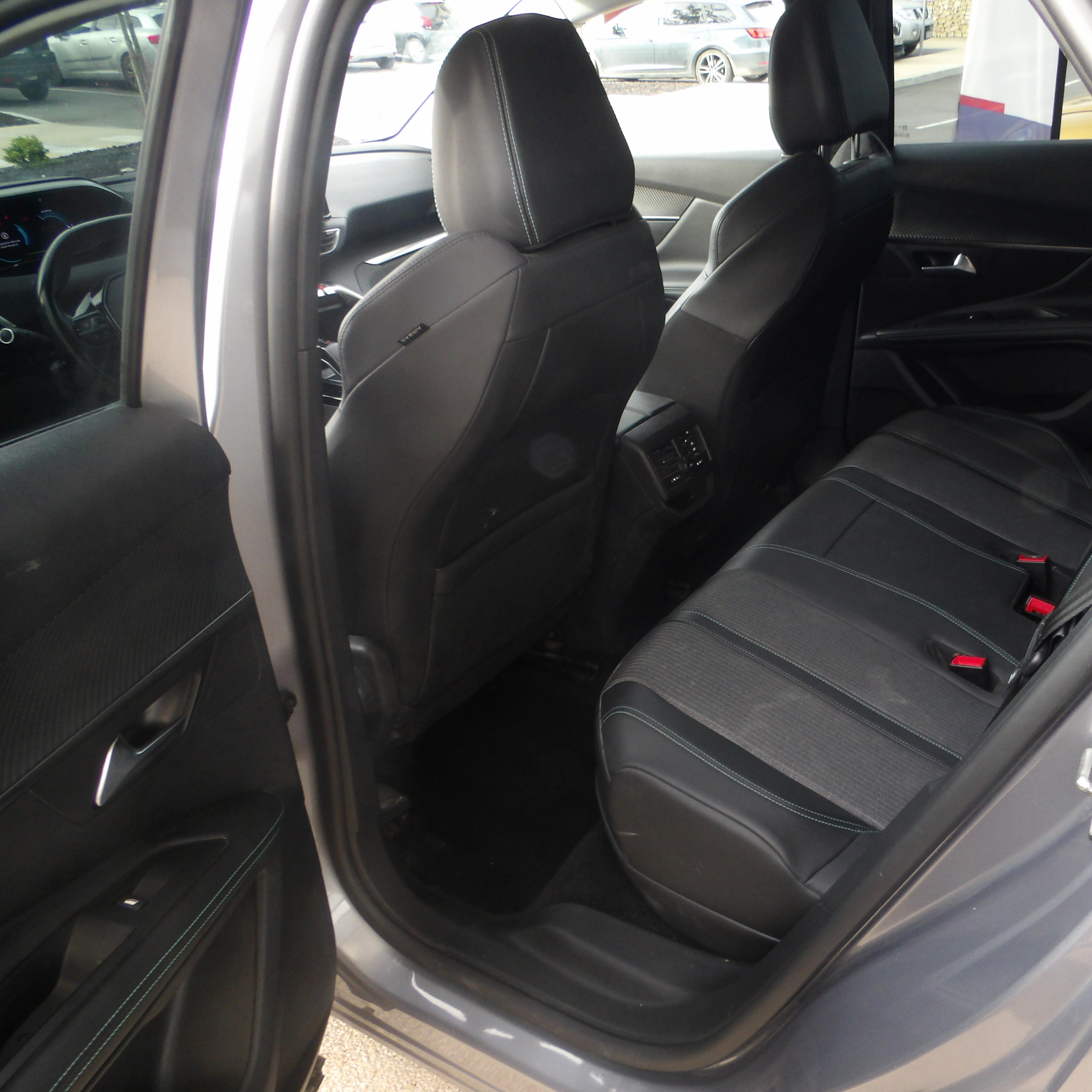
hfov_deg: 54.8
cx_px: 701
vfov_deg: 55.6
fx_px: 1035
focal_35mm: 29
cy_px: 547
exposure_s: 1/30
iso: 139
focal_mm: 4.3
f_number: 4.1
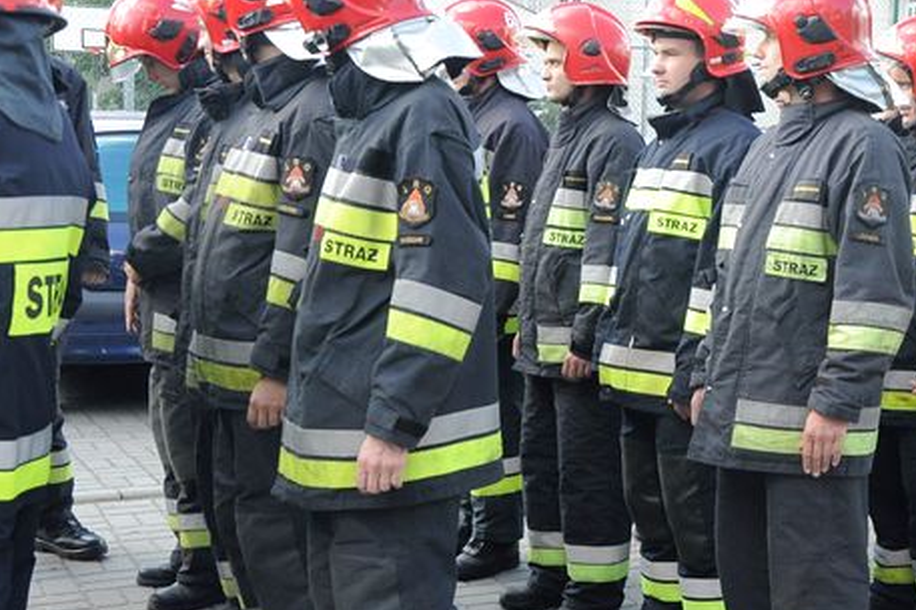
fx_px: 1703
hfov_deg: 29.2
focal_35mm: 67
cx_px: 770
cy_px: 334
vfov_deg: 20.3
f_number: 8
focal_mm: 24
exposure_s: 1/250
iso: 800
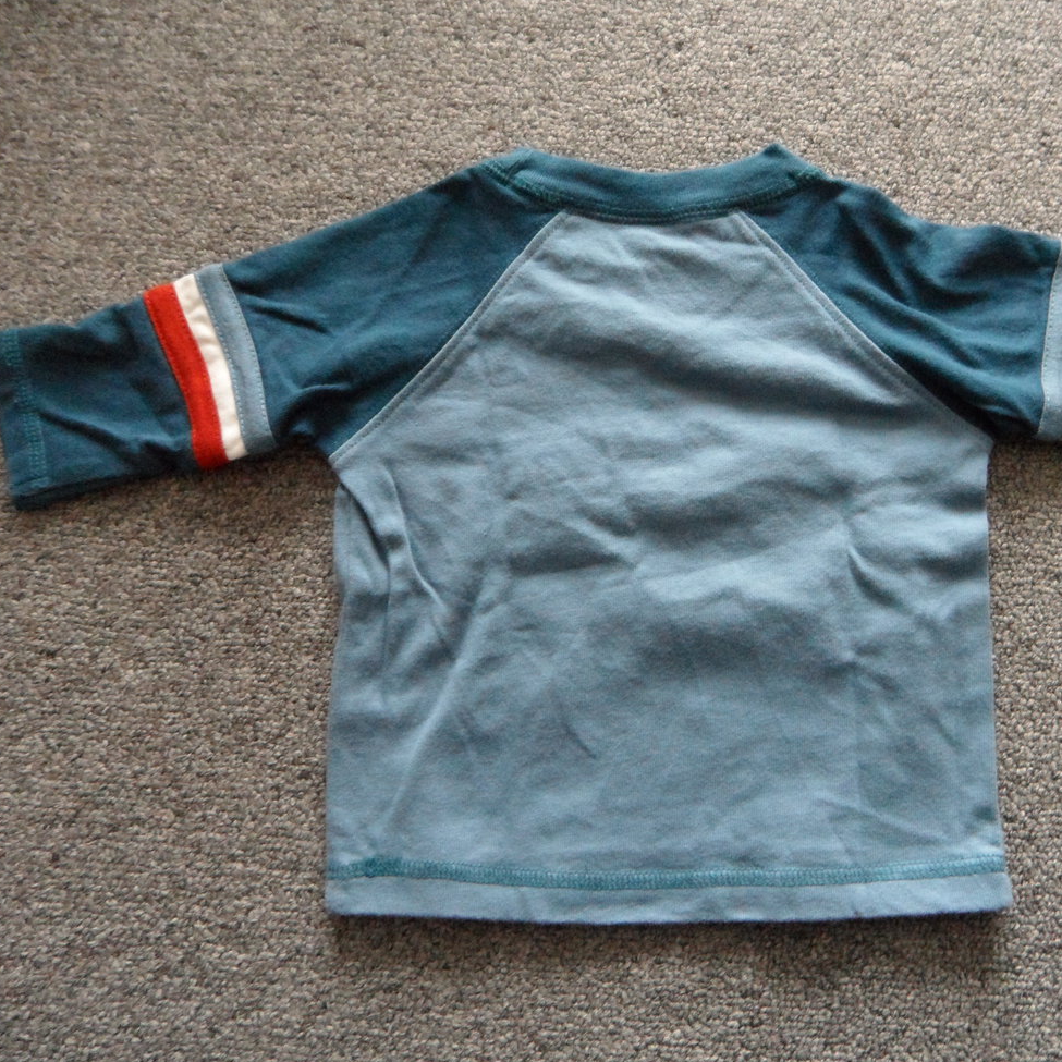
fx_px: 1007
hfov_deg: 55.0
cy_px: 540
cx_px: 657
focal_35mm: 29
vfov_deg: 55.6
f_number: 2.9
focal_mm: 4.1
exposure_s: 1/10
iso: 400
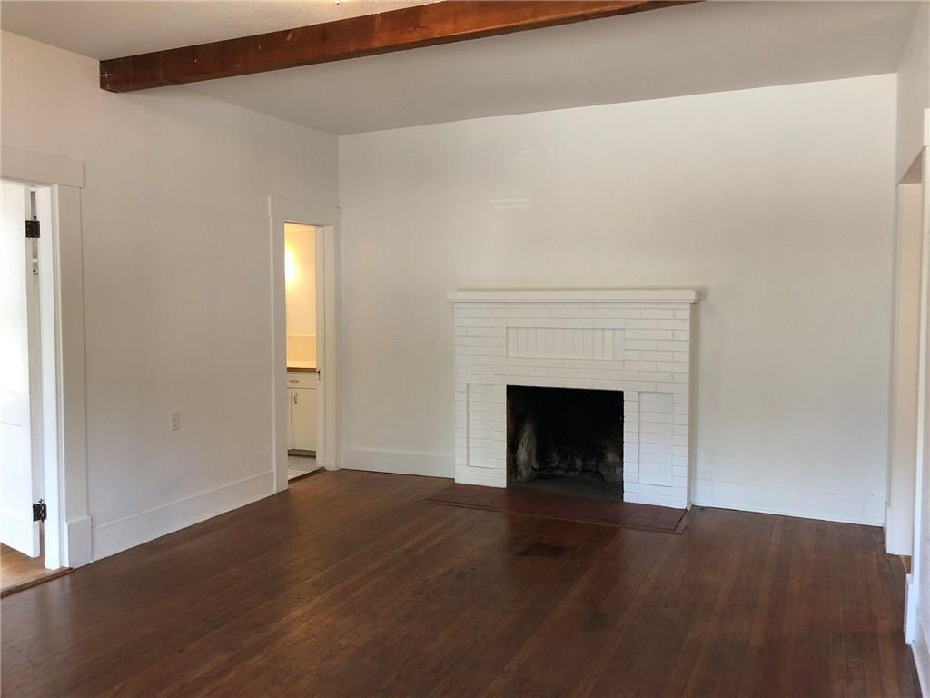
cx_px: 465
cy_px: 349
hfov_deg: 63.4
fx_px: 752
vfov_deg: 49.7
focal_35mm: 28
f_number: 1.8
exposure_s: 1/20
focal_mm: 4
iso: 40
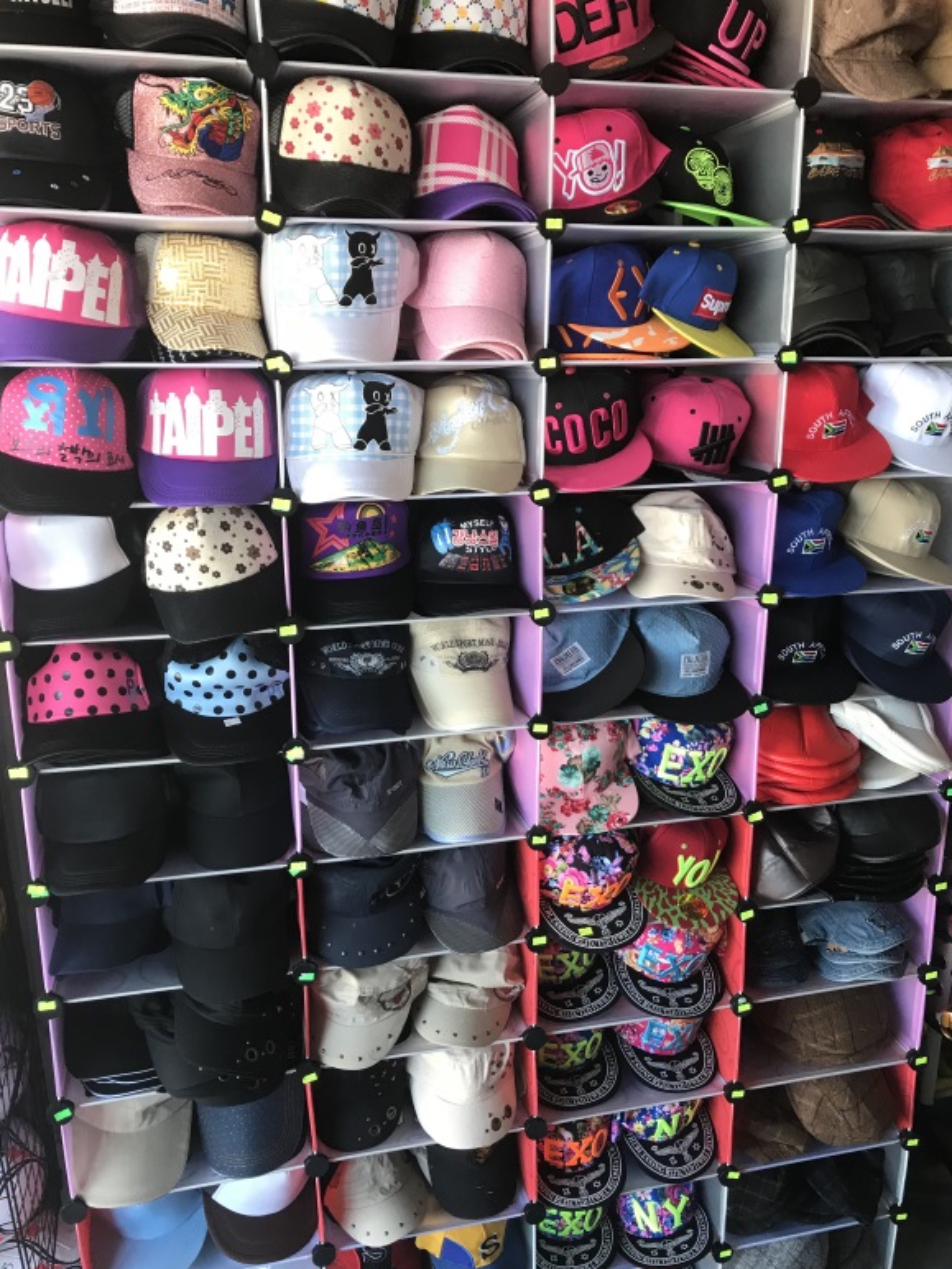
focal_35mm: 29
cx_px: 480
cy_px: 653
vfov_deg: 61.6
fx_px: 1063
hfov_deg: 48.2
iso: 32
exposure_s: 1/33
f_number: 1.8
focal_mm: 3.99
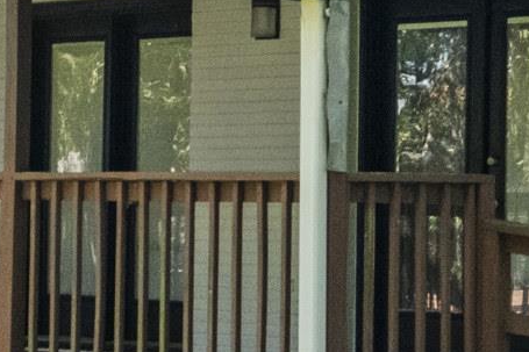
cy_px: 200
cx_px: 98
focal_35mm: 198
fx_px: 2908
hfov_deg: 10.4
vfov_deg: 6.9
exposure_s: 1/125
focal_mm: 24
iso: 800
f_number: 13
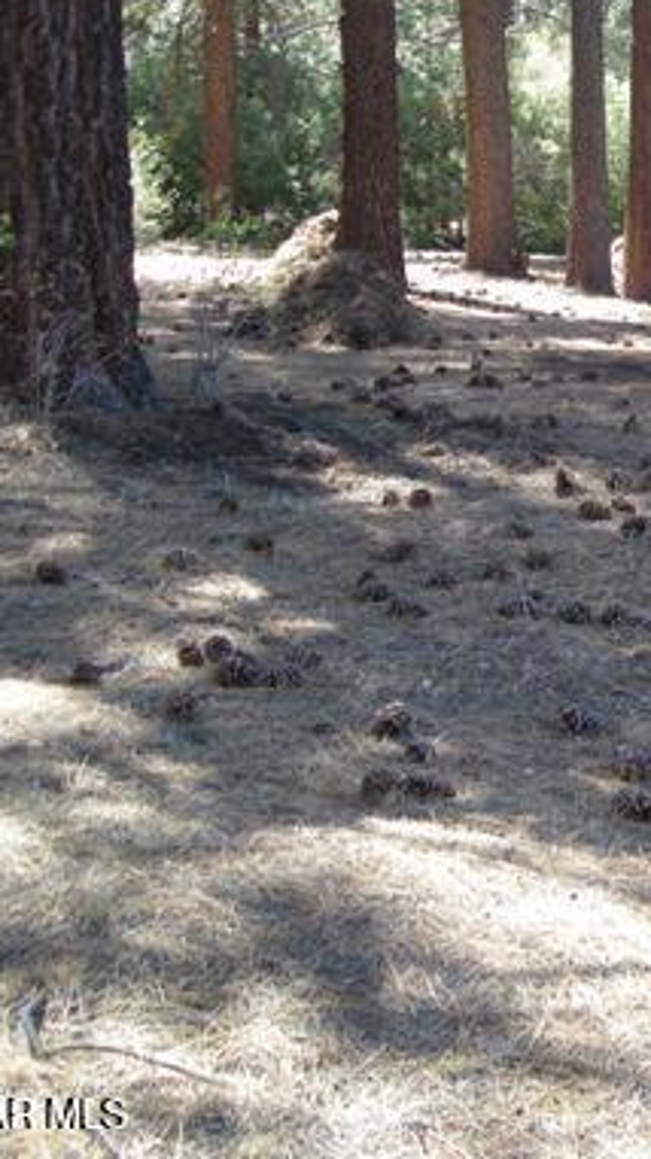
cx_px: 852
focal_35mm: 64
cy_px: 450
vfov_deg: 32.7
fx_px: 1966
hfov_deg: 17.6
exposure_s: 1/87.6
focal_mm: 5.7
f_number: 2.8
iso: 50
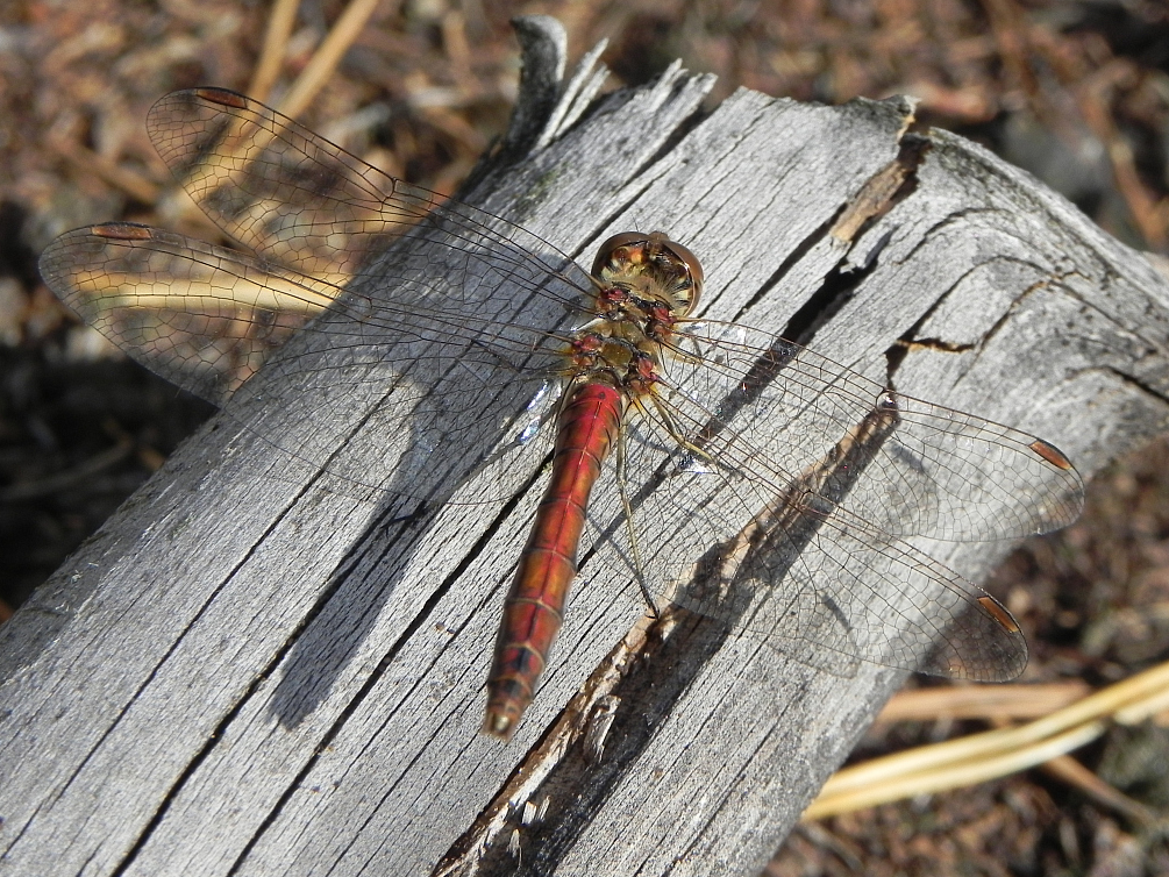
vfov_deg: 13.8
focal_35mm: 107
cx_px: 592
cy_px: 444
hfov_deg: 18.4
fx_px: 3614
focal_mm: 18.8
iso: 160
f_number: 7.1
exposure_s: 1/402
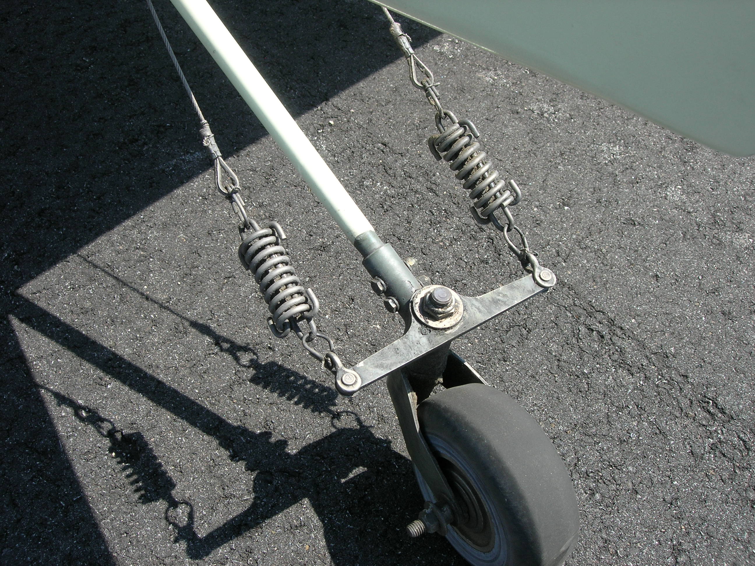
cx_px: 378
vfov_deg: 37.7
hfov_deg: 49.0
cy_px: 283
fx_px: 829
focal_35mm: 38
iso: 64
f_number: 4.8
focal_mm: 7.8
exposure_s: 1/286
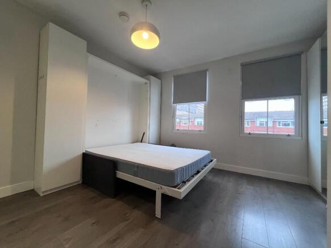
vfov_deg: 89.9
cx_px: 166
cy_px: 124
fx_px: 124
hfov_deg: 106.2
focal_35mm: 13
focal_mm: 1.57
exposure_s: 1/100
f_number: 1.8
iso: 160
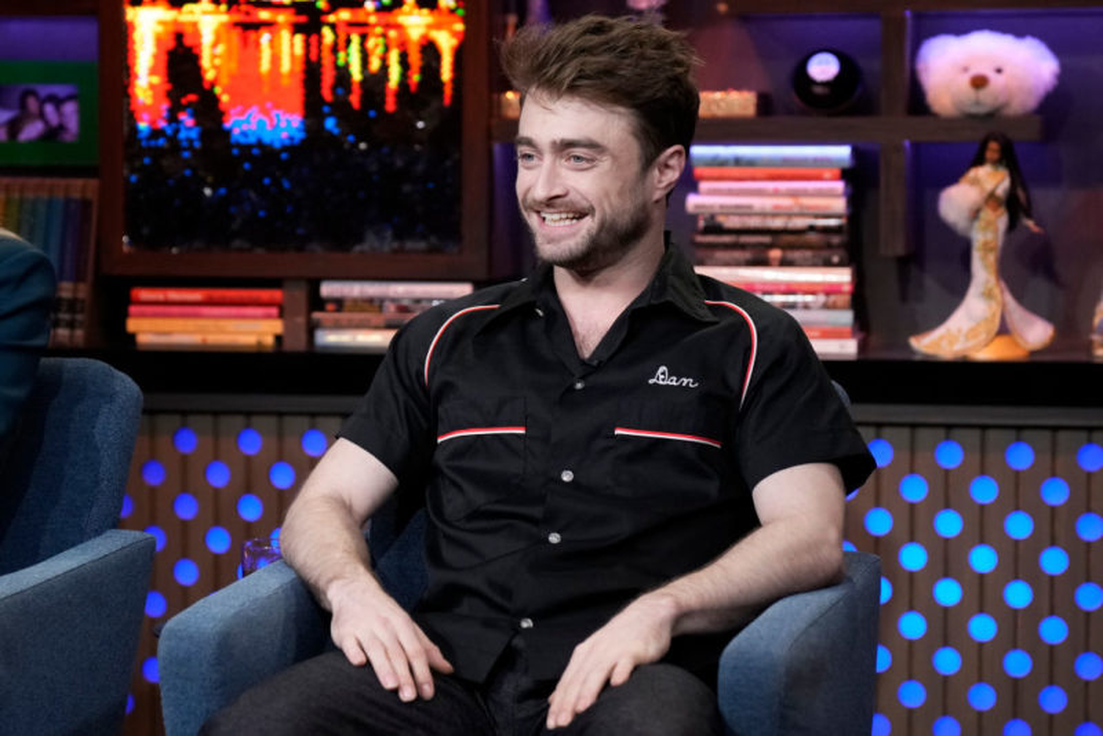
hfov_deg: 19.4
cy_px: 368
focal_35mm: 105
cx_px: 552
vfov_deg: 13.1
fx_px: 3218
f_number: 2.8
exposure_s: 1/160
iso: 2000
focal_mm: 70
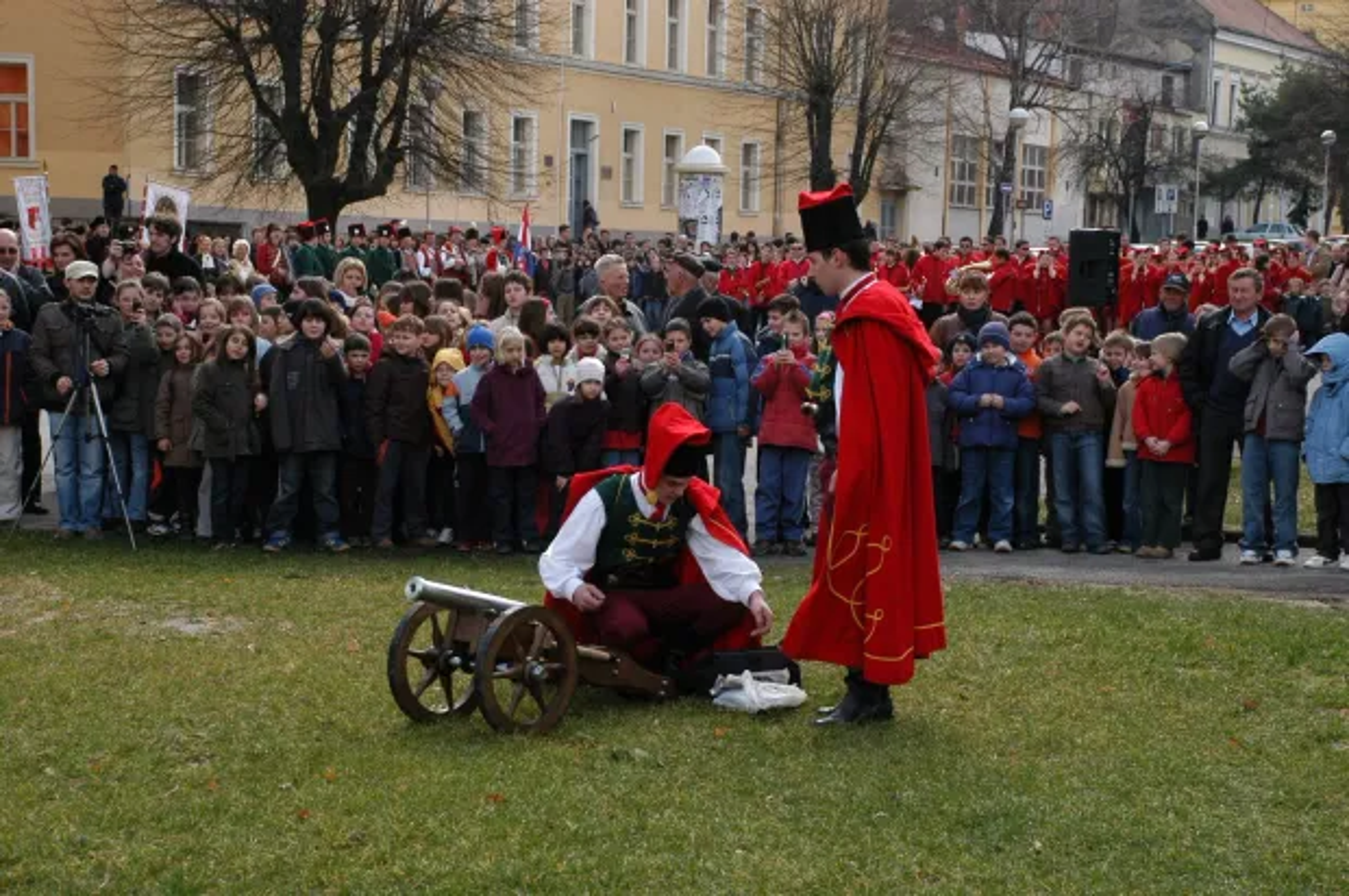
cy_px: 448
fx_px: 2920
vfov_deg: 17.5
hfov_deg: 26.0
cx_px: 674
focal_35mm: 78
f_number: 6.7
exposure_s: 1/180
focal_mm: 52
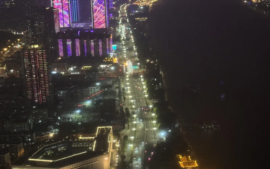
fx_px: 500
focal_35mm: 68
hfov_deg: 30.2
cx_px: 135
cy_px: 97
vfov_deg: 19.1
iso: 800
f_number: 1.78
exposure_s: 1/21
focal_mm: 6.76
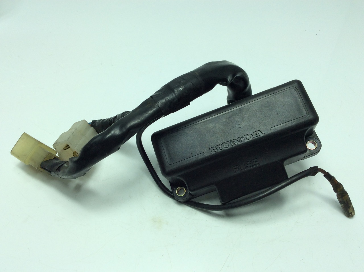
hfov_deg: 56.9
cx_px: 182
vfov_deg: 44.1
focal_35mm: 32
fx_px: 336
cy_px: 136
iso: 32
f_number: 2.4
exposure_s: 1/433
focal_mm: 3.3
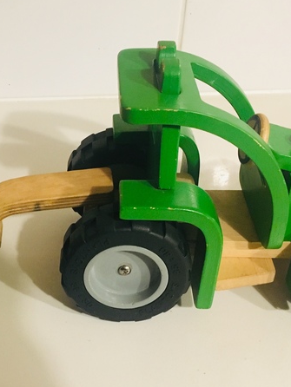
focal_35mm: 52
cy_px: 214
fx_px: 582
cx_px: 60
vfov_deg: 36.8
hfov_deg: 27.5
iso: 200
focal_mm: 4.15
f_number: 2.2
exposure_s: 1/20
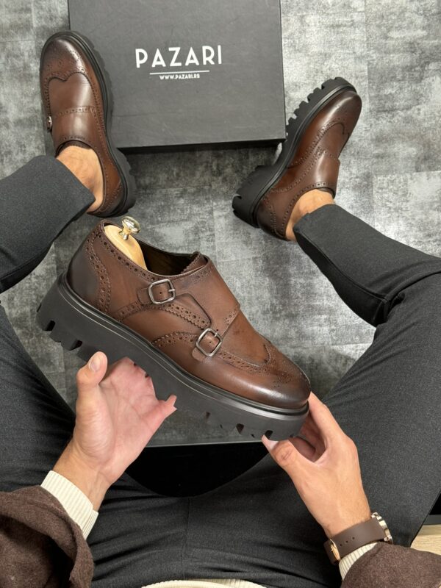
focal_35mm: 48
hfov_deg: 30.3
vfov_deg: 39.7
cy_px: 294
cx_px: 220
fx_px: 815
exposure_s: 1/60
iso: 160
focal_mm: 6.76
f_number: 1.78
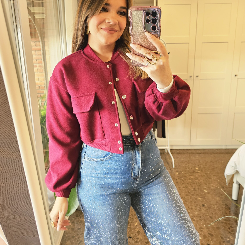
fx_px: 224
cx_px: 121
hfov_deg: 57.3
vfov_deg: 57.2
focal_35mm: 28
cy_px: 110
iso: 400
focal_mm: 6.3
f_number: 1.7
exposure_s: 1/100
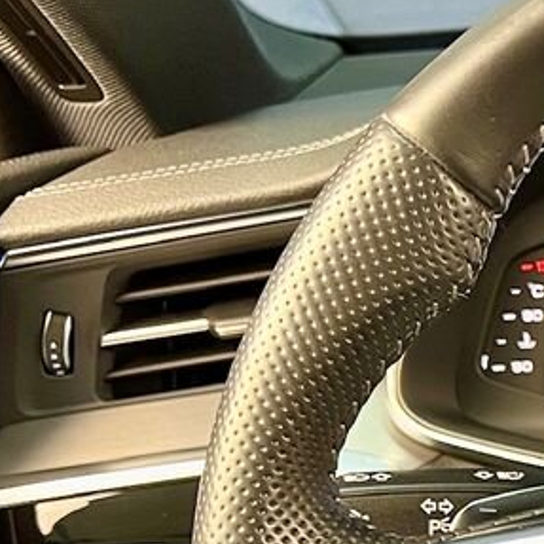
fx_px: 1707
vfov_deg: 17.5
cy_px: 593
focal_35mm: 96
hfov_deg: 15.7
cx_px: 950
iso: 320
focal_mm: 5.7
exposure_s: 1/57
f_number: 1.5
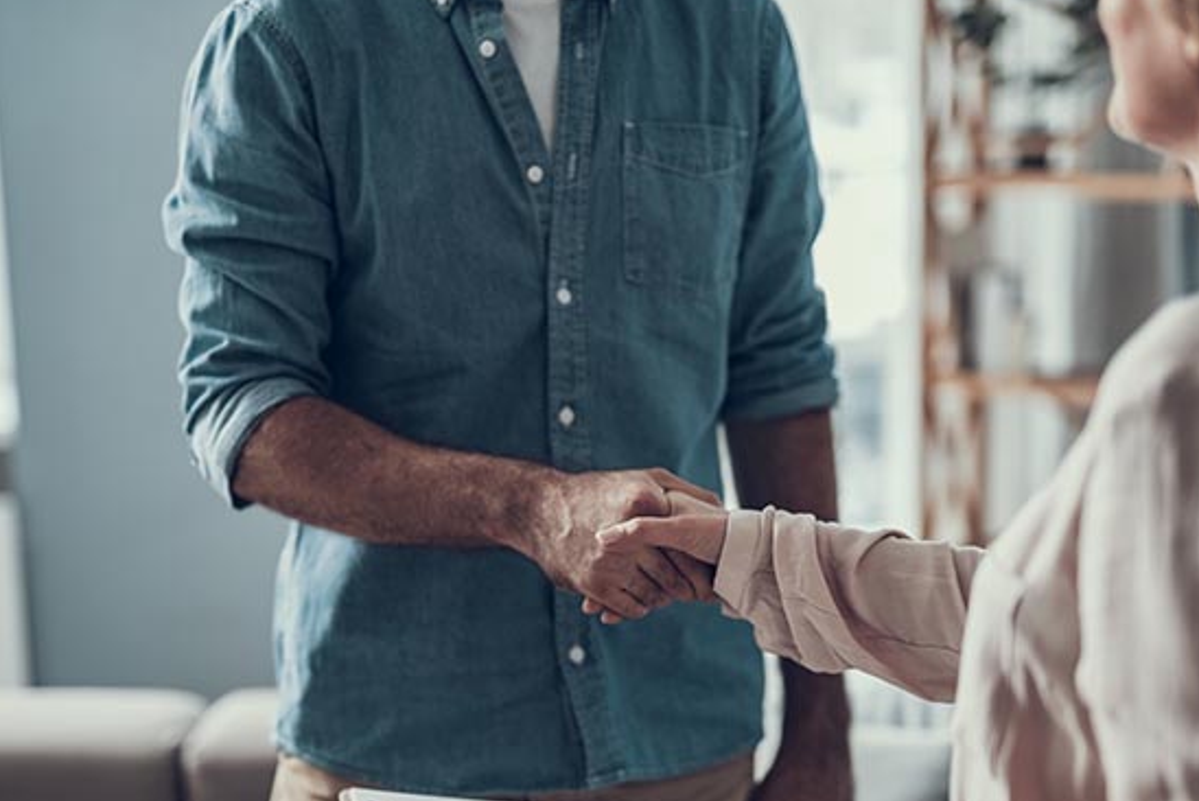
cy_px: 560
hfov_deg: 27.7
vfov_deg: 18.6
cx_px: 626
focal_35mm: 73
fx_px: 2432
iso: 320
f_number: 1.4
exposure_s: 1/100
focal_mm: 50
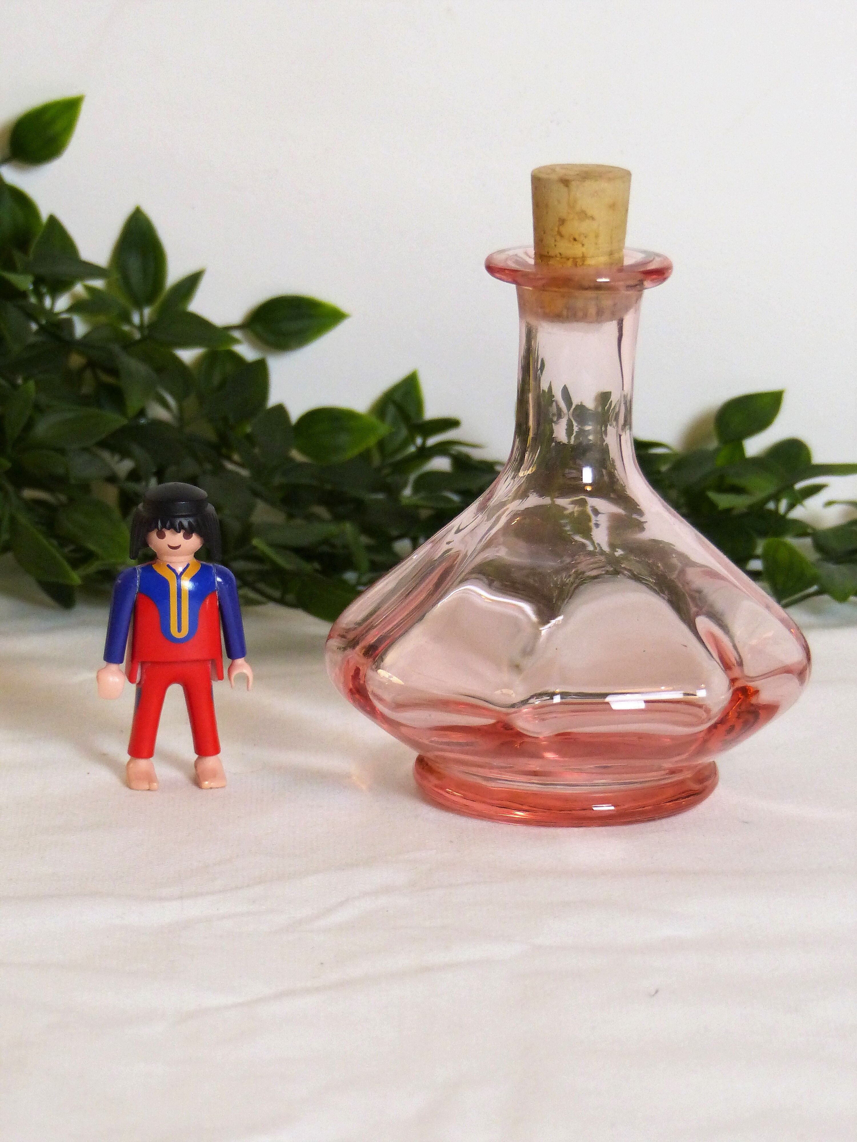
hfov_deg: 8.9
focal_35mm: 167
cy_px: 571
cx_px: 428
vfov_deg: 11.8
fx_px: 5513
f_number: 2.8
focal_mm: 27.4
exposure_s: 1/80
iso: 400
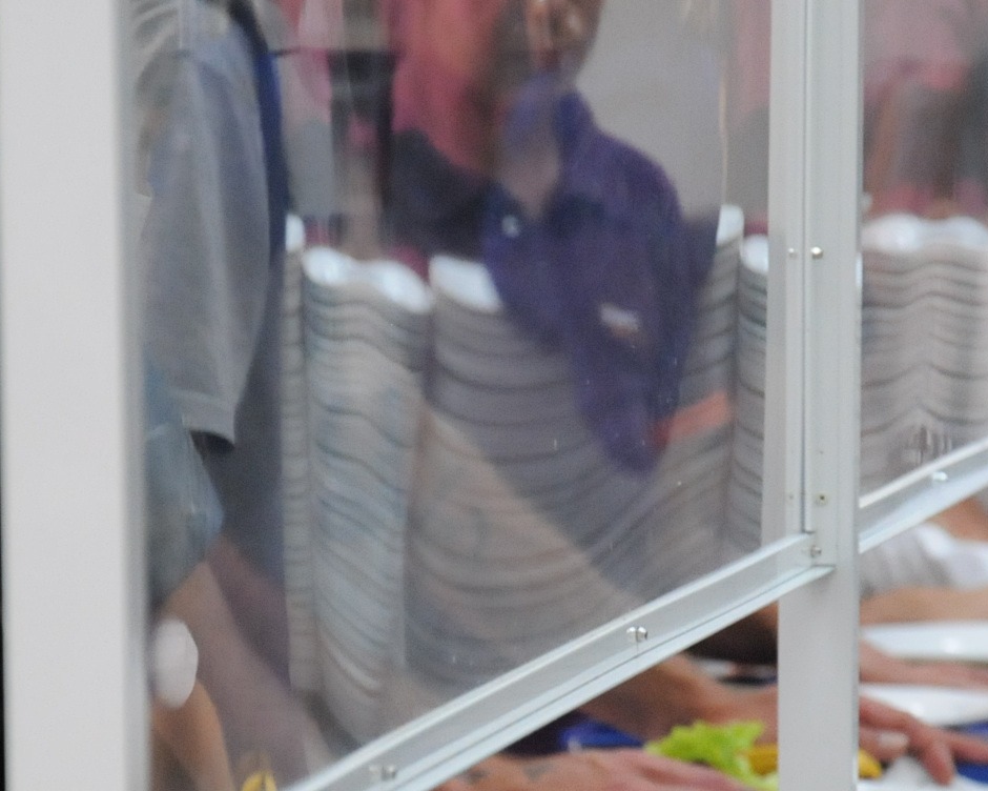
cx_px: 597
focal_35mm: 295
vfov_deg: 5.2
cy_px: 715
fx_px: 8626
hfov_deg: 6.6
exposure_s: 1/125
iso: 3200
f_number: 5.6
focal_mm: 92
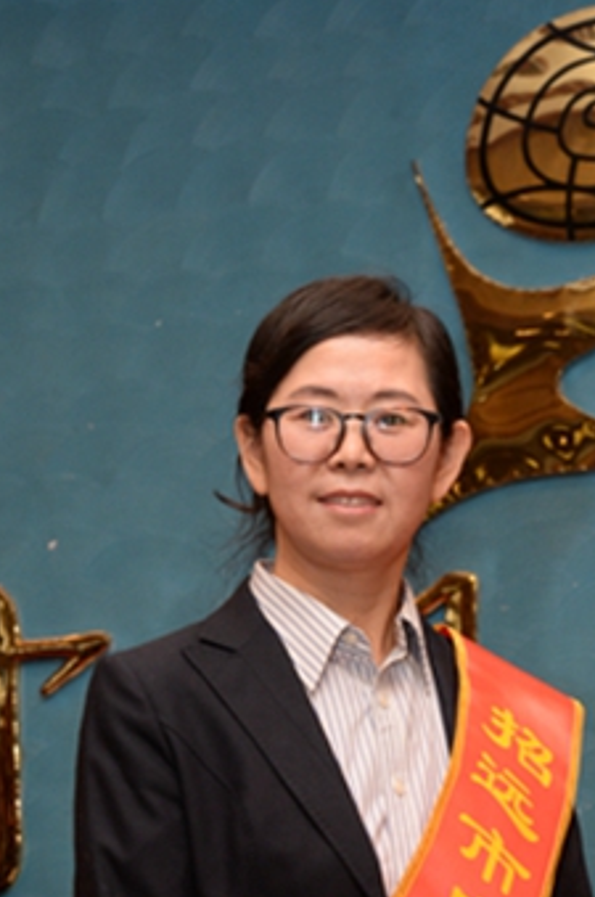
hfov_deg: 11.0
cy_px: 800
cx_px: 415
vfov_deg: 16.3
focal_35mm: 124
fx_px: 3083
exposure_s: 1/125
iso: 1600
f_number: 9
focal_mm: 62
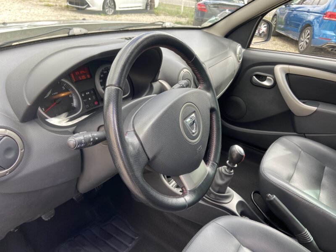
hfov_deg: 67.3
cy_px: 126
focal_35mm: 26
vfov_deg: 53.1
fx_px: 252
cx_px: 168
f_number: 1.8
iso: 32
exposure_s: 1/122
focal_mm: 4.25
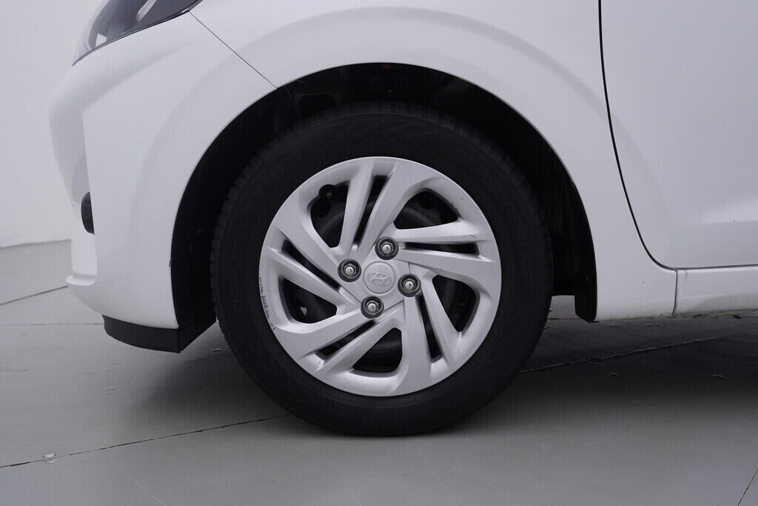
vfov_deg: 36.9
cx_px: 379
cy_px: 253
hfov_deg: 53.1
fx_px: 758
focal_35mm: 36
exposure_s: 1/100
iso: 125
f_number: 4.5
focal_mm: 24
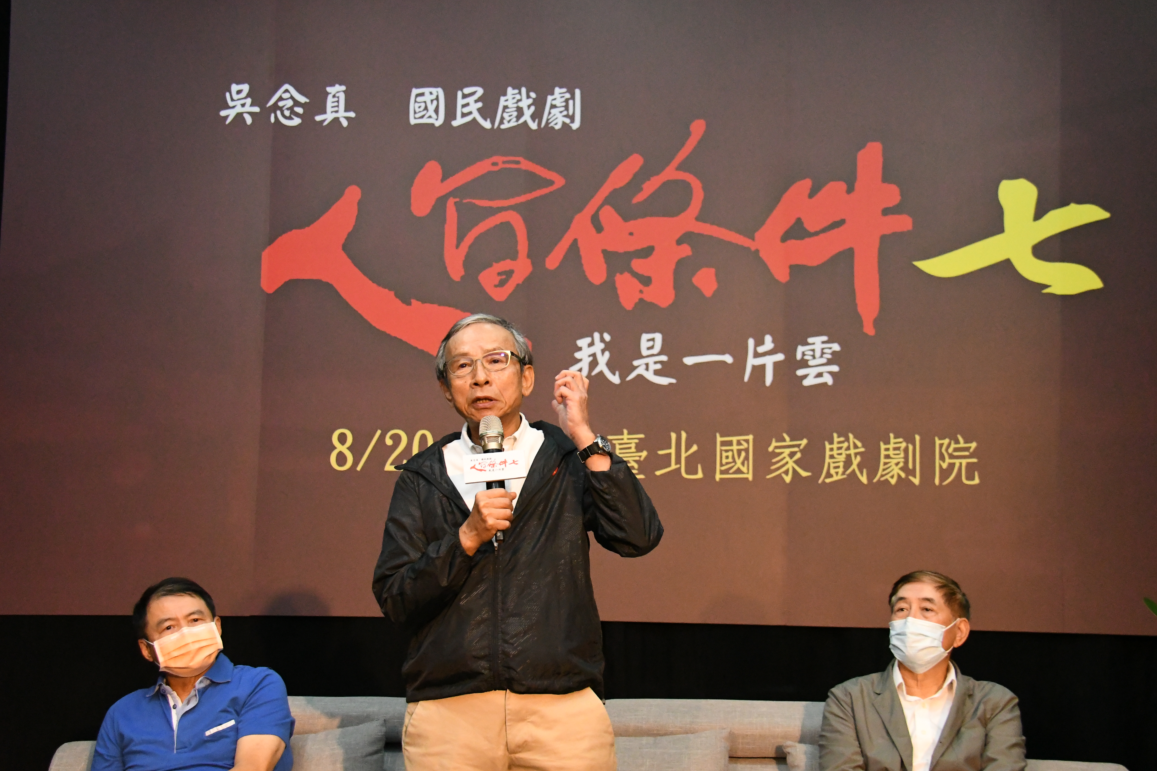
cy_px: 391
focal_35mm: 58
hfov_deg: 34.5
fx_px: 1864
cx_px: 584
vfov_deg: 23.4
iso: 8000
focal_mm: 38
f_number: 5
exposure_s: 1/800
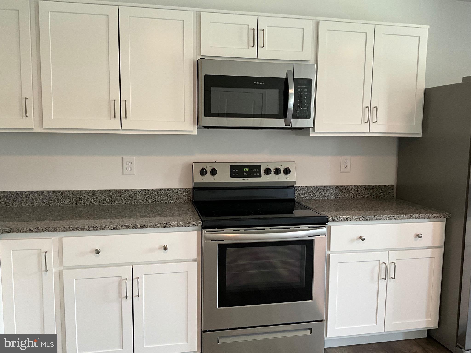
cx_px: 236
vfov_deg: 48.2
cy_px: 176
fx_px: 395
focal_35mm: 29
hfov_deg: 61.7
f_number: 1.8
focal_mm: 3
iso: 64
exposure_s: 1/70
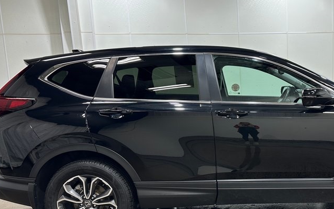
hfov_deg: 46.9
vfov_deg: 31.0
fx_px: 373
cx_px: 239
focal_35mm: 41
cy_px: 140
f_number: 1.78
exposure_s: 1/120
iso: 80
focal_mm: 6.86
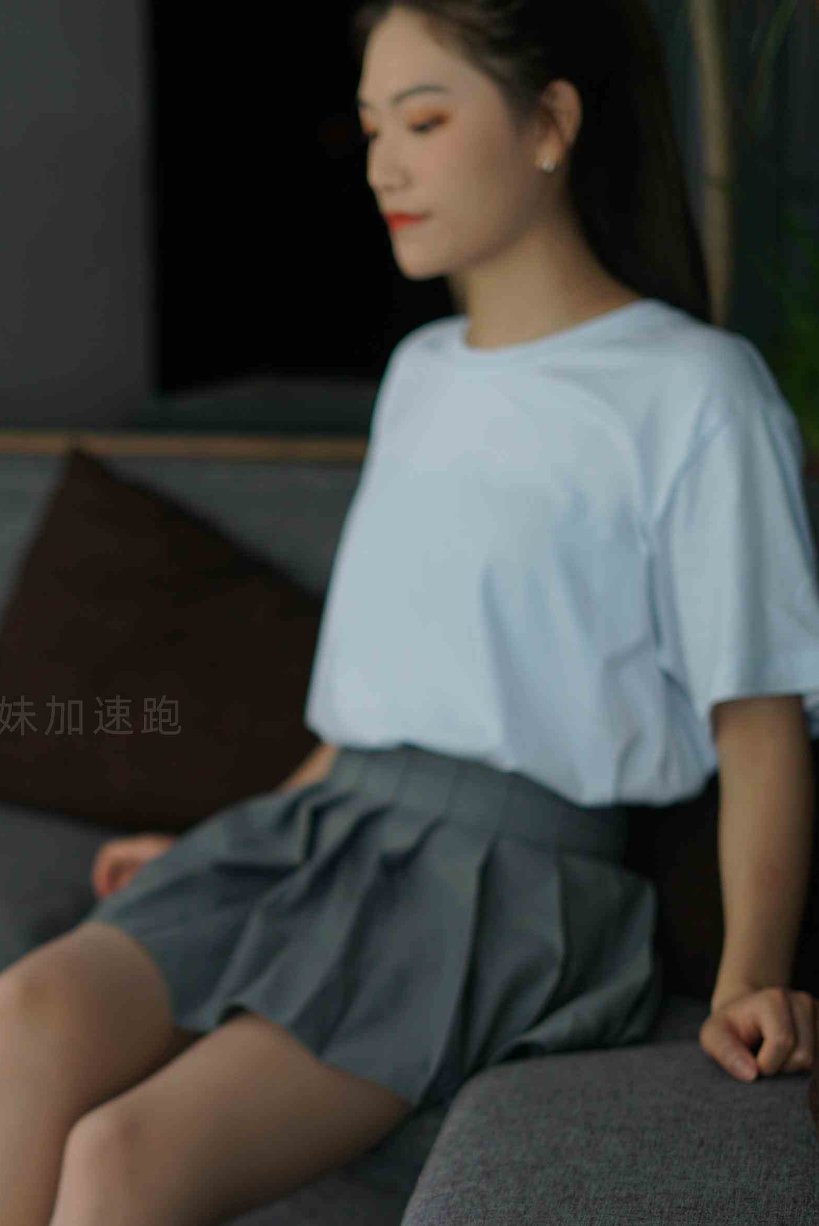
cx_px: 118
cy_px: 954
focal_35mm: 90
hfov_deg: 15.1
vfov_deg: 22.4
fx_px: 3068
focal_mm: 50
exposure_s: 1/160
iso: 160
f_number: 2
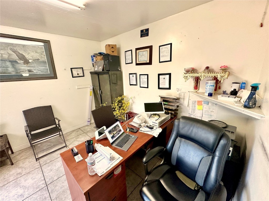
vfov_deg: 85.7
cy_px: 100
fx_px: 109
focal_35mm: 14
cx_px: 134
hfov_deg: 102.1
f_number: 2.2
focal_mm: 2.2
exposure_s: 1/120
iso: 320
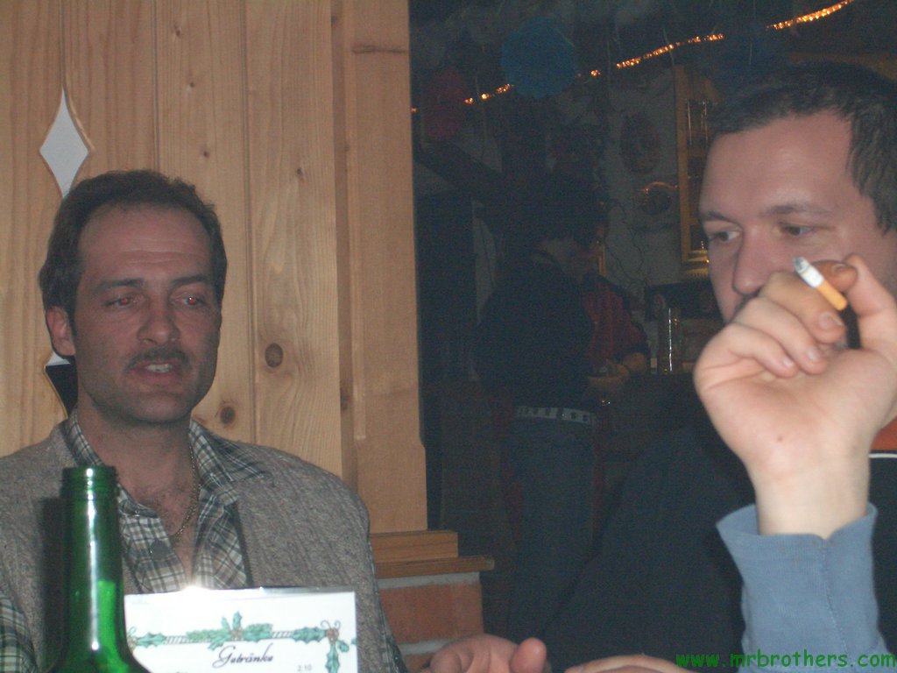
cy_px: 336
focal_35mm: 105
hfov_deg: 18.7
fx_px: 2721
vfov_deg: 14.1
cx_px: 448
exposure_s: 1/60
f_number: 4.8
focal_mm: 17.4
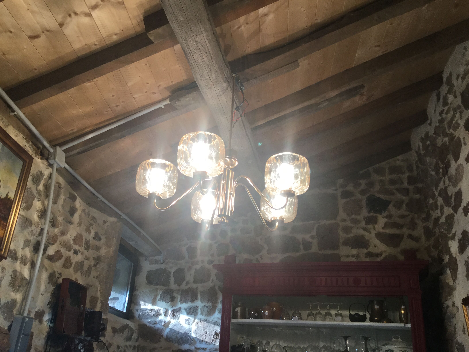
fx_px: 420
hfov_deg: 58.4
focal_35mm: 31
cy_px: 176
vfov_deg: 45.4
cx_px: 234
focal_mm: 3.3
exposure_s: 1/33
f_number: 2.4
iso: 25
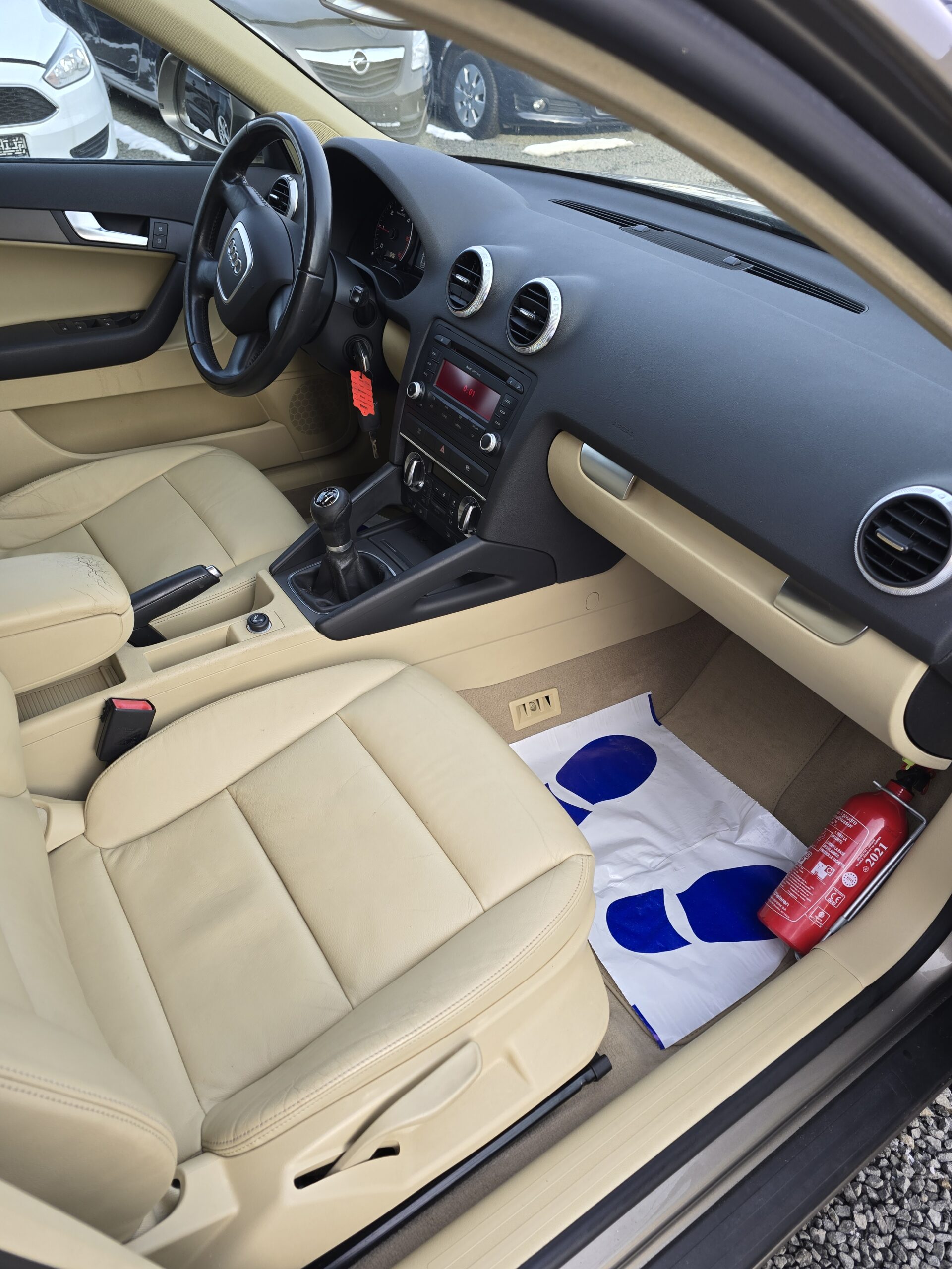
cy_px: 634
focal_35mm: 23
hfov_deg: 58.9
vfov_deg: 73.9
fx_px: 843
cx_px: 476
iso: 40
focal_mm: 6.3
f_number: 1.7
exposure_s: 1/180
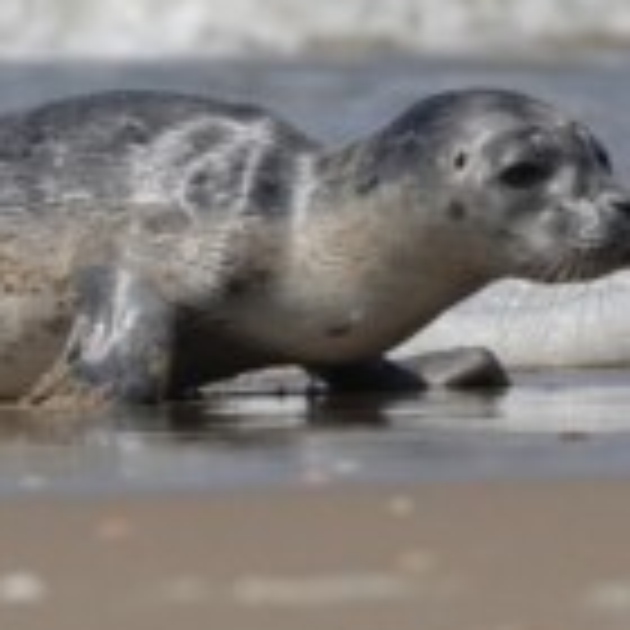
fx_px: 29733
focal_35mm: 1444
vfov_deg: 1.2
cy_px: 212
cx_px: 81
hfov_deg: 1.2
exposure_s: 1/6400
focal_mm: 220
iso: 800
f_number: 5.6
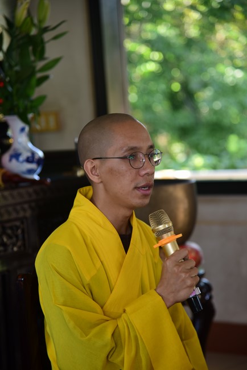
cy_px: 185
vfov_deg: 17.1
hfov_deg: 11.4
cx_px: 124
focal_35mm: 120
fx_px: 1234
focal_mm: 120
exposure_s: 1/30
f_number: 4.5
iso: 125
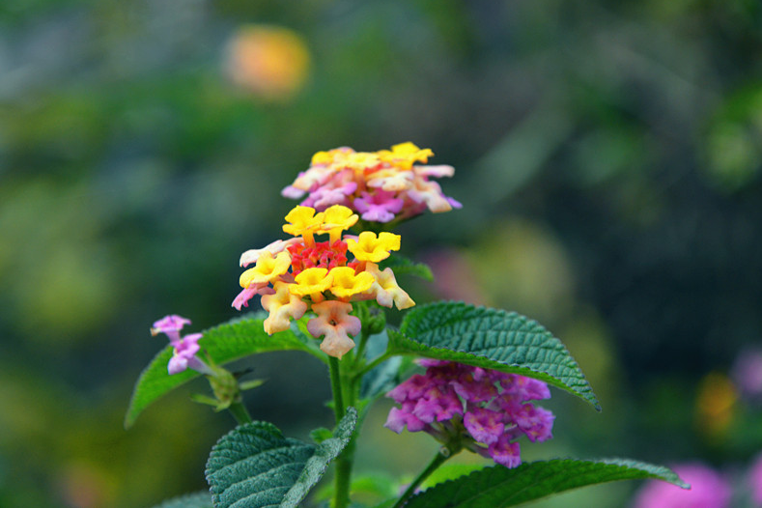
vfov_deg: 8.6
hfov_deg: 12.9
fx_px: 3376
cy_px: 253
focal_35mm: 160
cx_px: 379
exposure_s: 1/100
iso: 400
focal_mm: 105
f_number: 8
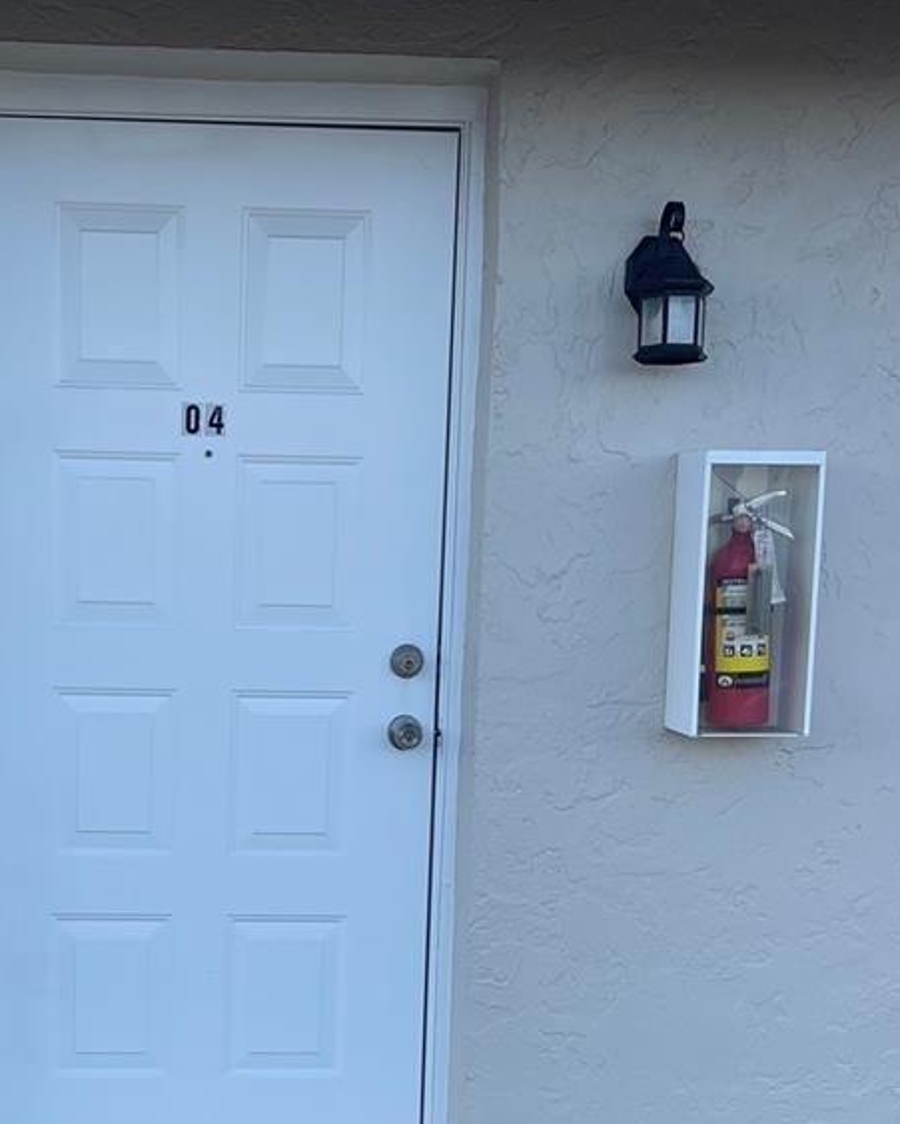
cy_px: 809
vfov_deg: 35.4
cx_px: 192
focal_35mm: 52
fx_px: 1730
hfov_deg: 28.6
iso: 32
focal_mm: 5.1
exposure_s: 1/938
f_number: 1.6
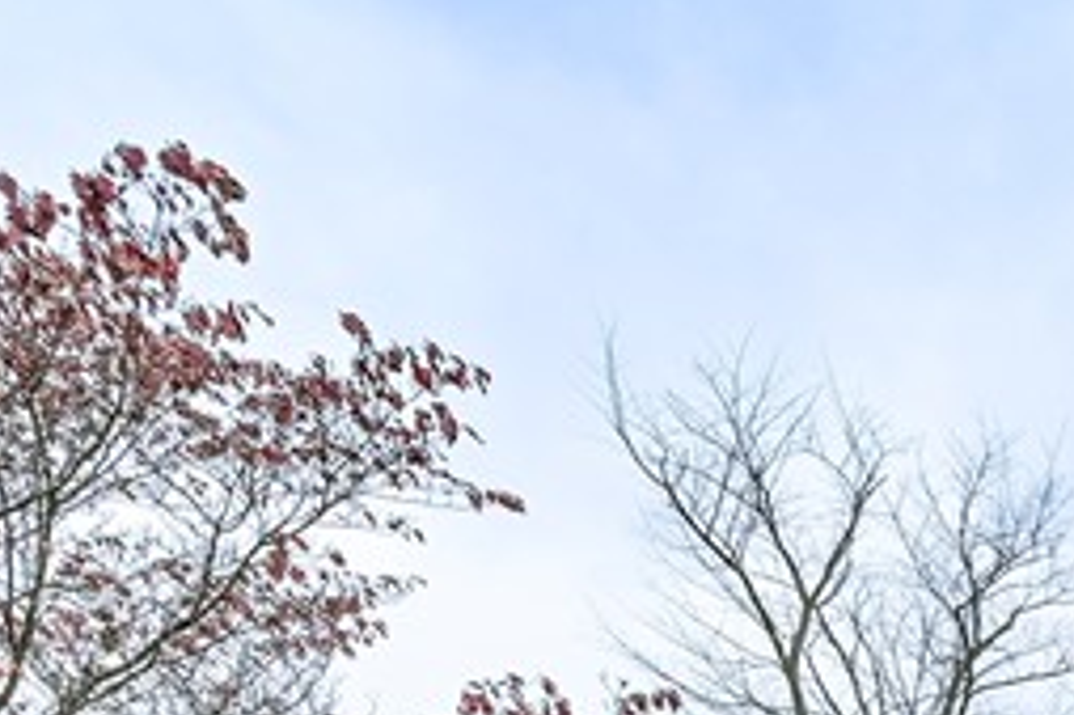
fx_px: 1789
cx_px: 1778
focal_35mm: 60
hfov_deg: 23.3
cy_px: 1309
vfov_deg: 17.8
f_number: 8
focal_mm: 14
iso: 400
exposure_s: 1/125
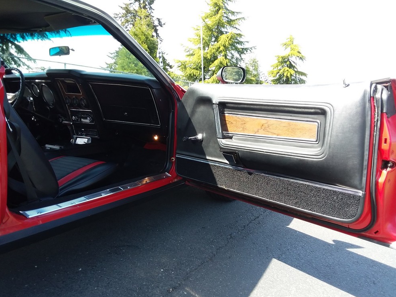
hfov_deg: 63.4
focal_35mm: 28
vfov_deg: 49.8
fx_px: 320
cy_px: 152
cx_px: 196
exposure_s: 1/200
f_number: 1.9
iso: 50
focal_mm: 2.91
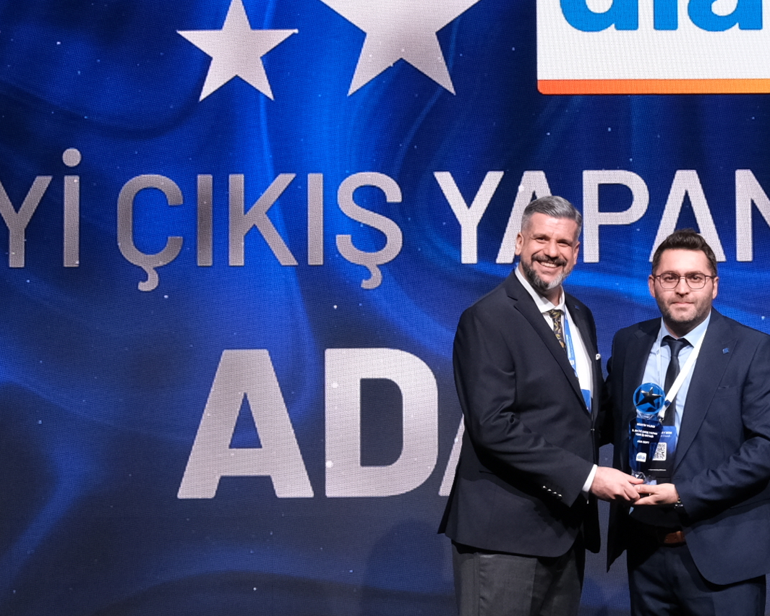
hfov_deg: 24.3
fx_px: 1755
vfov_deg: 19.9
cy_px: 406
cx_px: 639
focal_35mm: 77
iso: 1600
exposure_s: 1/160
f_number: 6.4
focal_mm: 18.7
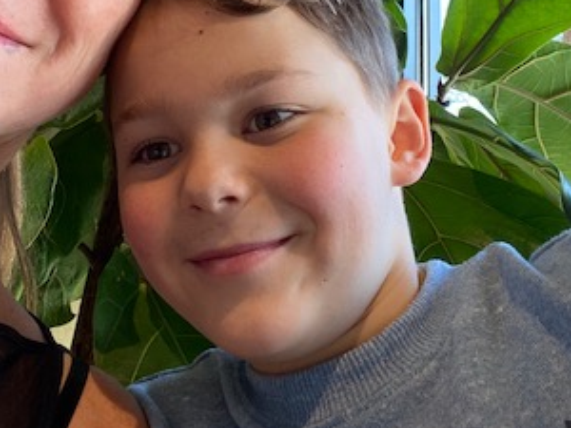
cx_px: 240
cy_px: 0
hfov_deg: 38.8
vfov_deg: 27.9
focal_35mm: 49
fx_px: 808
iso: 80
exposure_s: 1/122
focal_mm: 2.71
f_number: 2.2
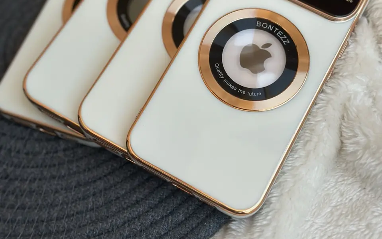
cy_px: 61
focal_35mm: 68
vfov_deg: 19.0
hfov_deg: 30.2
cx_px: 191
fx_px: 708
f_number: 1.78
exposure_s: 1/1000
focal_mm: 6.86
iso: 80
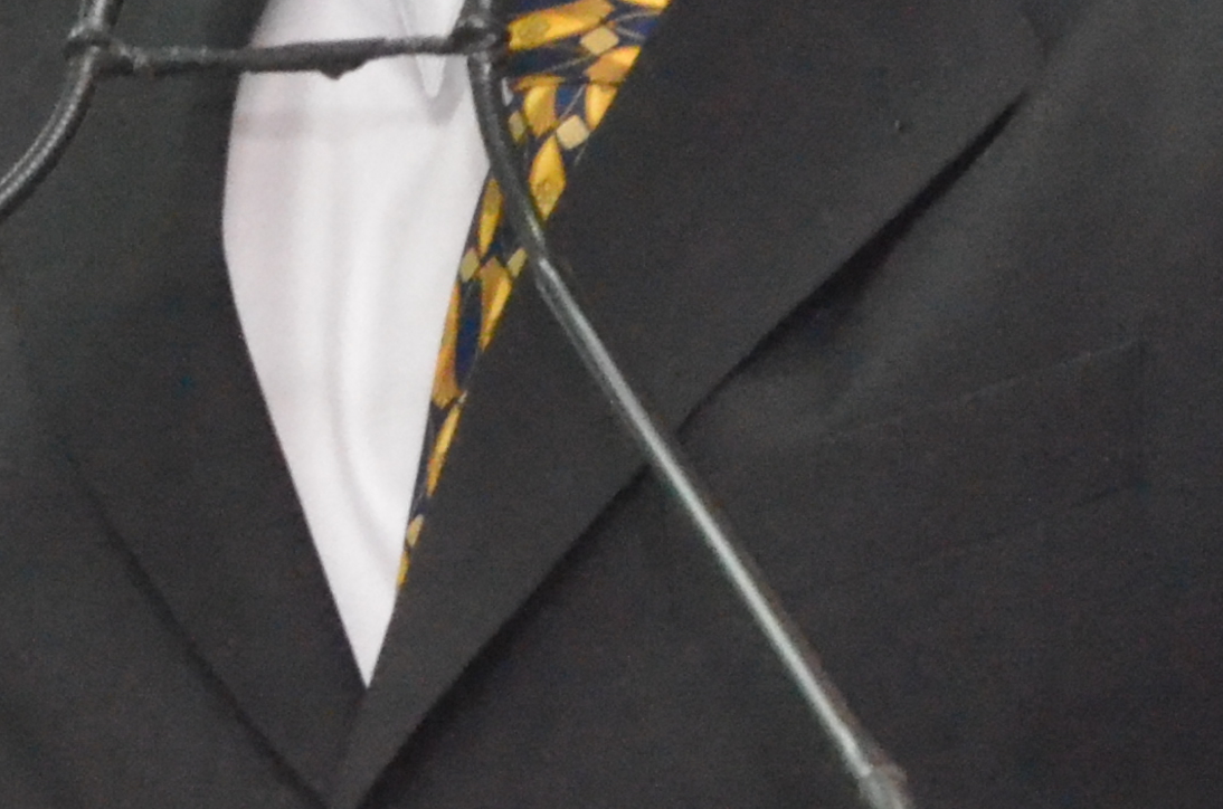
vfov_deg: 3.3
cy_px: 3
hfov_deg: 4.9
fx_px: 14201
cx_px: -255
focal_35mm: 419
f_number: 11
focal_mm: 62
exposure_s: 1/60
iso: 6400
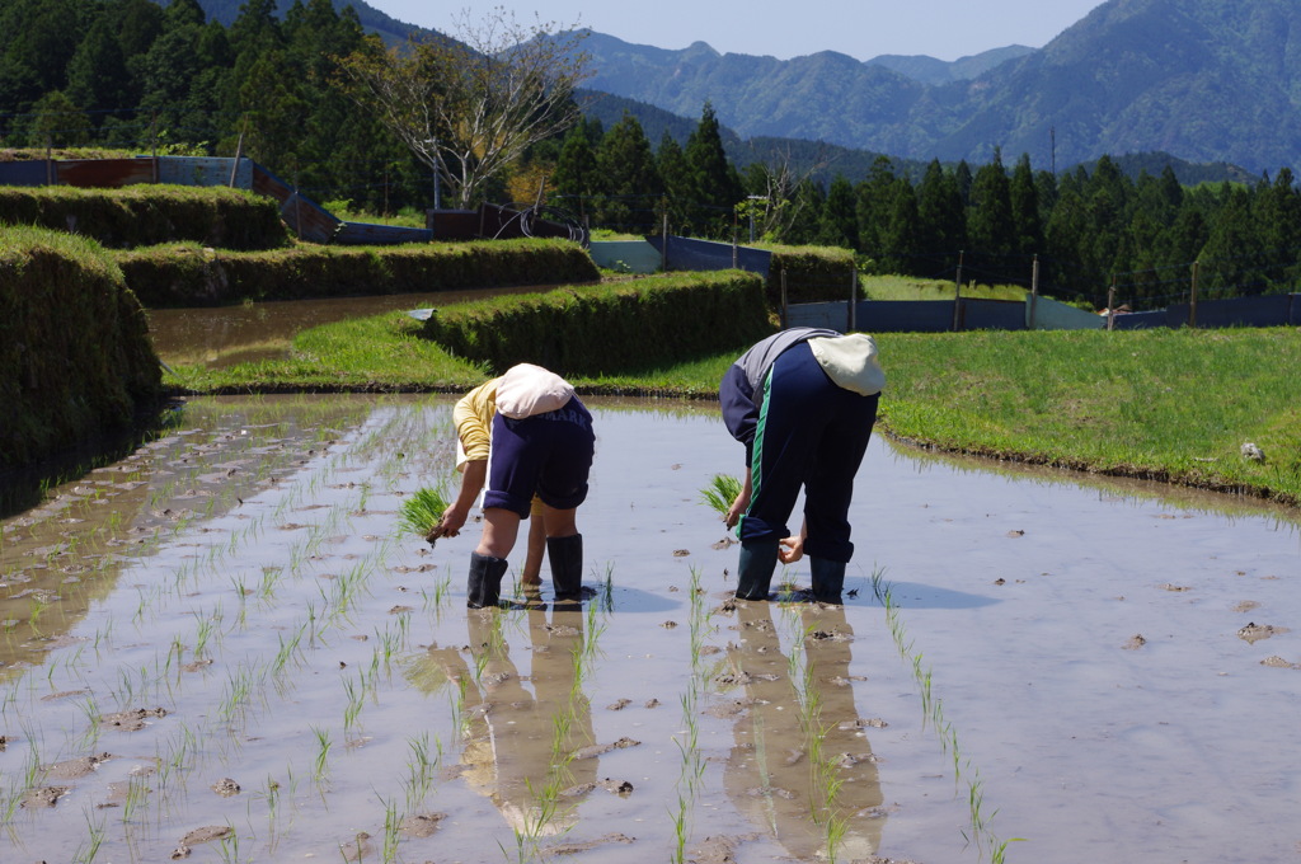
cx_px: 650
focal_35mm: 82
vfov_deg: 16.6
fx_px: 2960
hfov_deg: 24.8
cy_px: 432
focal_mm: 55
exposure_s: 1/200
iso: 200
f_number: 13
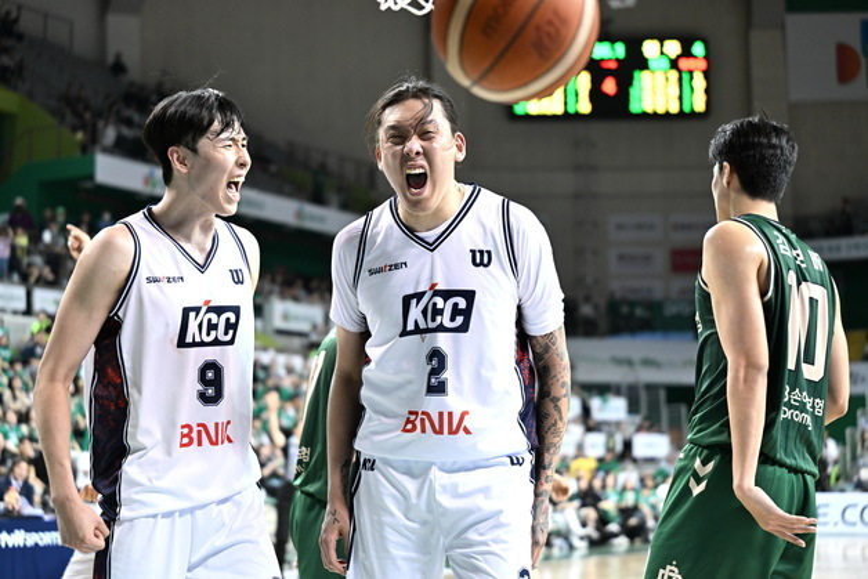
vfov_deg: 19.5
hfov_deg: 28.8
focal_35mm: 70
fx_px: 1688
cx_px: 434
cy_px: 290
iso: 2500
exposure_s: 1/1000
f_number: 3.2
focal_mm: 70
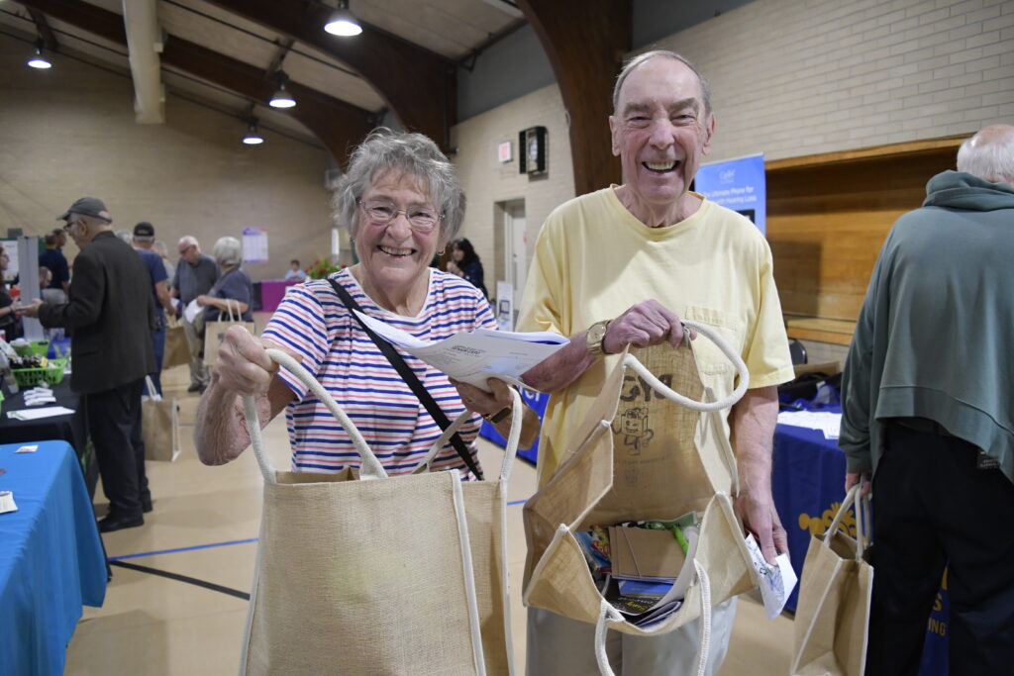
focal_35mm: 27
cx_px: 507
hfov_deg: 67.4
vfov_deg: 47.9
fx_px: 761
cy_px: 338
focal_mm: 18
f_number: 3.5
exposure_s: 1/125
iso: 2000
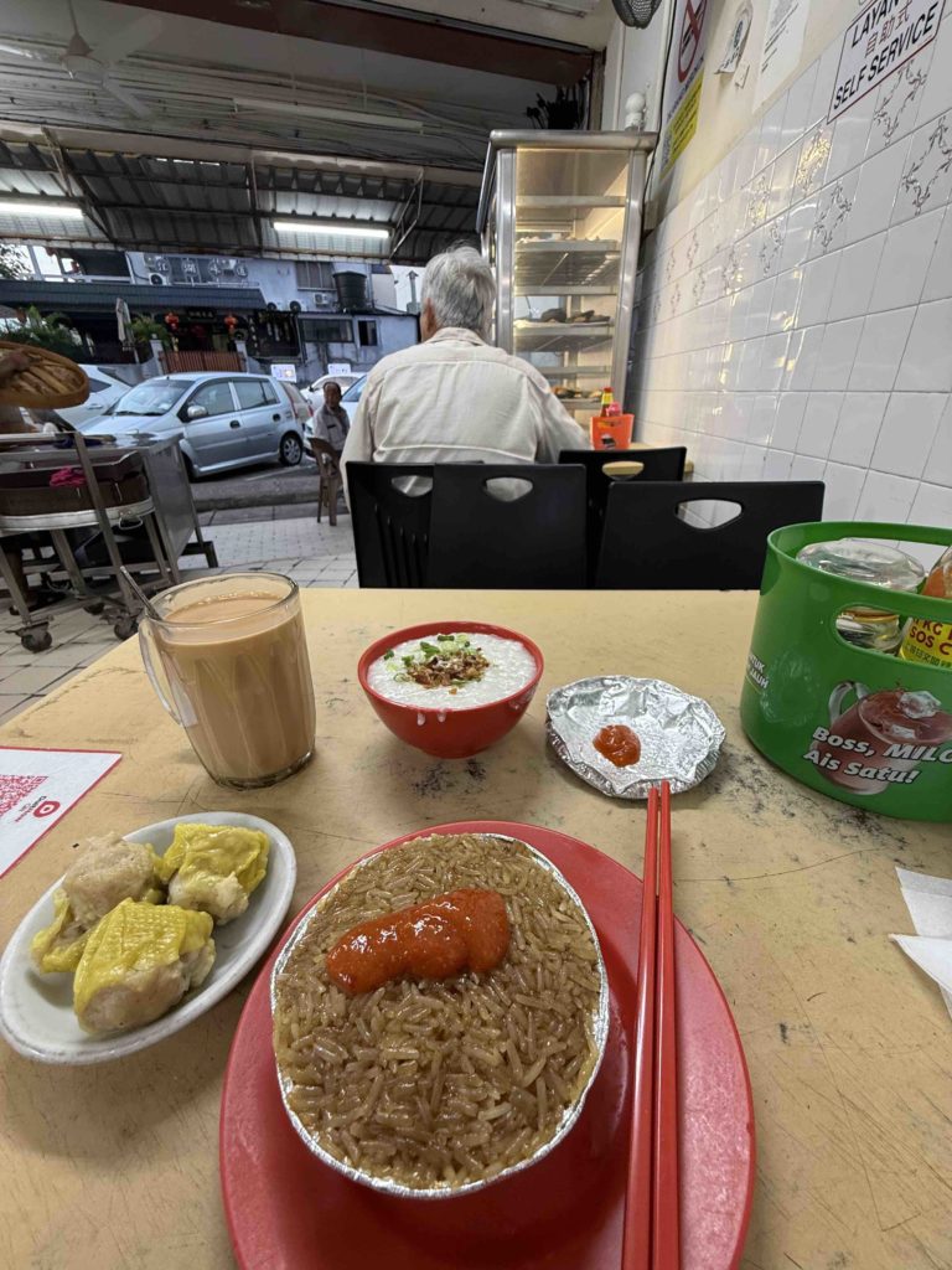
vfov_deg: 102.1
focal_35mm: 14
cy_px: 635
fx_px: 513
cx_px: 476
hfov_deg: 85.7
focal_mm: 2.22
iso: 160
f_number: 2.2
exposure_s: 1/100
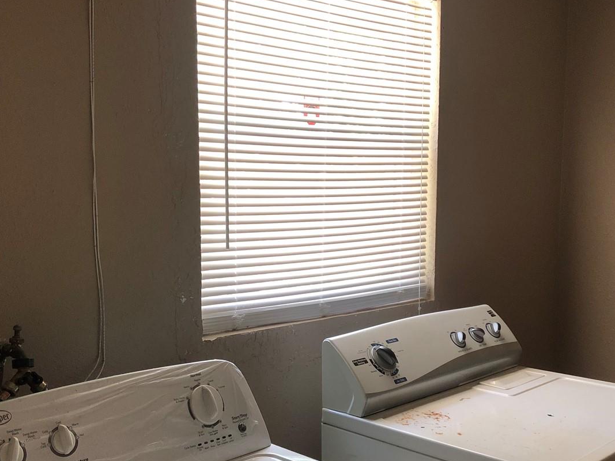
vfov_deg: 34.2
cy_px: 284
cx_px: 282
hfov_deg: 44.8
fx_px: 746
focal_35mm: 42
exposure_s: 1/20
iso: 40
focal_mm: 3.99
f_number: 1.8
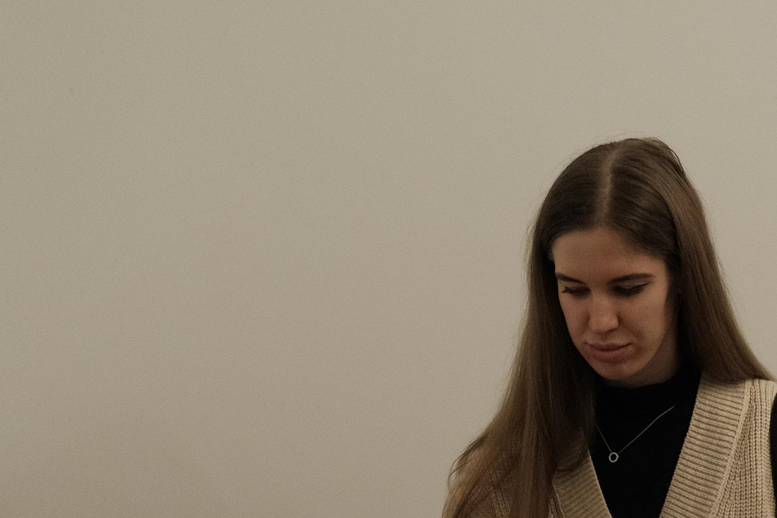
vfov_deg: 16.6
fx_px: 1748
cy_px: 486
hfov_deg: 25.0
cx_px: 480
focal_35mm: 81
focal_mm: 22.3
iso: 2000
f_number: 3.2
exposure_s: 1/60
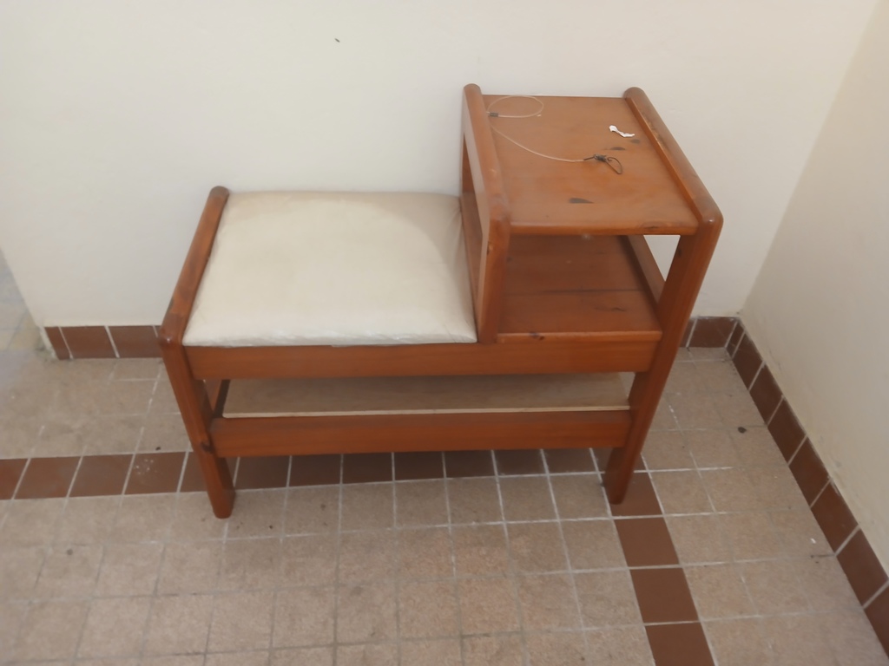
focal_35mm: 26
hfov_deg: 67.3
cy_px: 333
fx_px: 668
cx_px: 444
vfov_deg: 53.1
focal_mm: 3.98
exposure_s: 1/25
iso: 320
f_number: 1.8
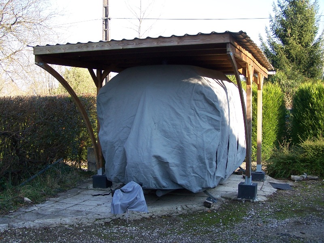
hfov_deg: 39.7
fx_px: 449
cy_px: 122
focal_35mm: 48
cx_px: 162
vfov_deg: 30.3
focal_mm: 8
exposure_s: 1/180
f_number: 3.2
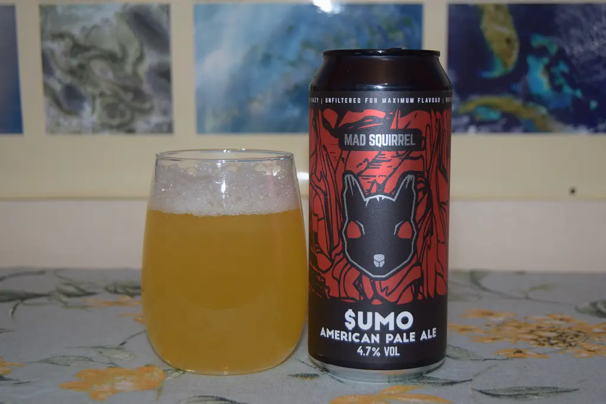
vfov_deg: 23.8
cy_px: 202
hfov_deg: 35.0
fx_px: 960
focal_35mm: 57
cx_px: 303
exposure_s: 1/60
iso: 320
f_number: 4.8
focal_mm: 38
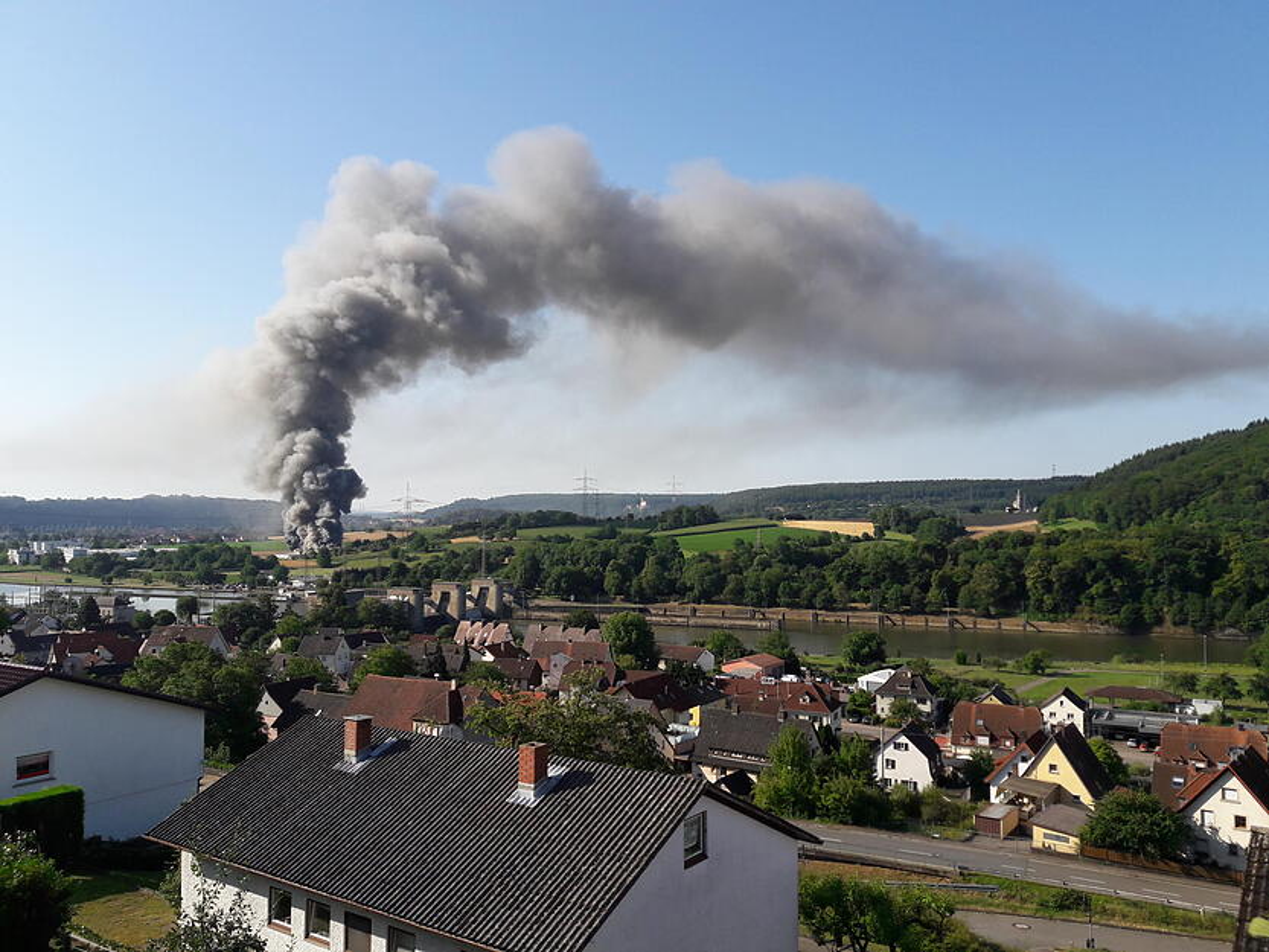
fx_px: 1027
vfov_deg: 49.8
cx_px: 634
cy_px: 476
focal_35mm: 28
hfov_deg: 63.4
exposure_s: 1/1321
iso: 40
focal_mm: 3.7
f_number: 1.9
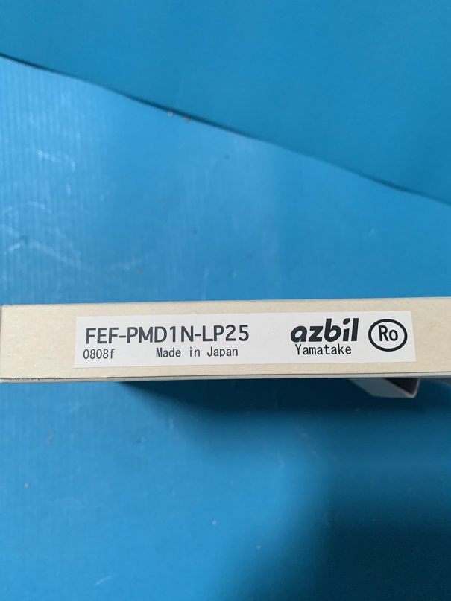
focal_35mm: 26
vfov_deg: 67.3
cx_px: 226
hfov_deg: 53.1
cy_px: 300
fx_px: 452
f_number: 1.8
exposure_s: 1/60
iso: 320
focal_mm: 4.25
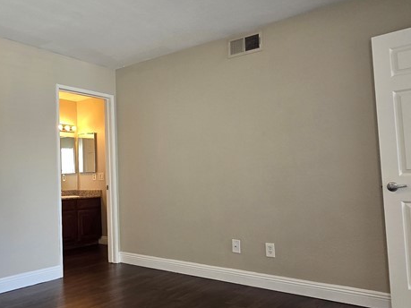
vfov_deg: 48.2
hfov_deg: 58.9
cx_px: 110
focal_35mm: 29
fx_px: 344
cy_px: 155
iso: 160
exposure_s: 1/60
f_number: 2.2
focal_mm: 2.2
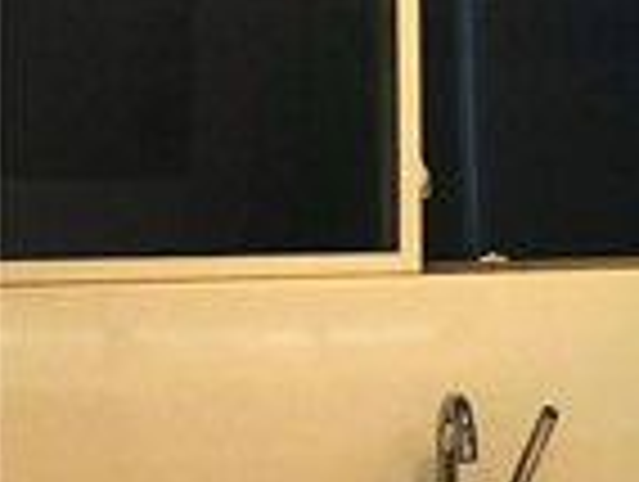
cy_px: 275
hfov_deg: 12.8
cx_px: 1436
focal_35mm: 126
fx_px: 2330
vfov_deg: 11.8
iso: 32
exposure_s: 1/30
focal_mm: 4
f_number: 1.8
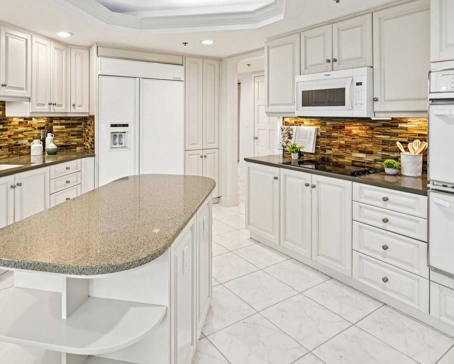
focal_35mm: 23
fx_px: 309
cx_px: 209
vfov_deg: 59.0
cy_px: 111
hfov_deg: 72.5
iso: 400
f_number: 8
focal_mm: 14
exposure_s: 1/25
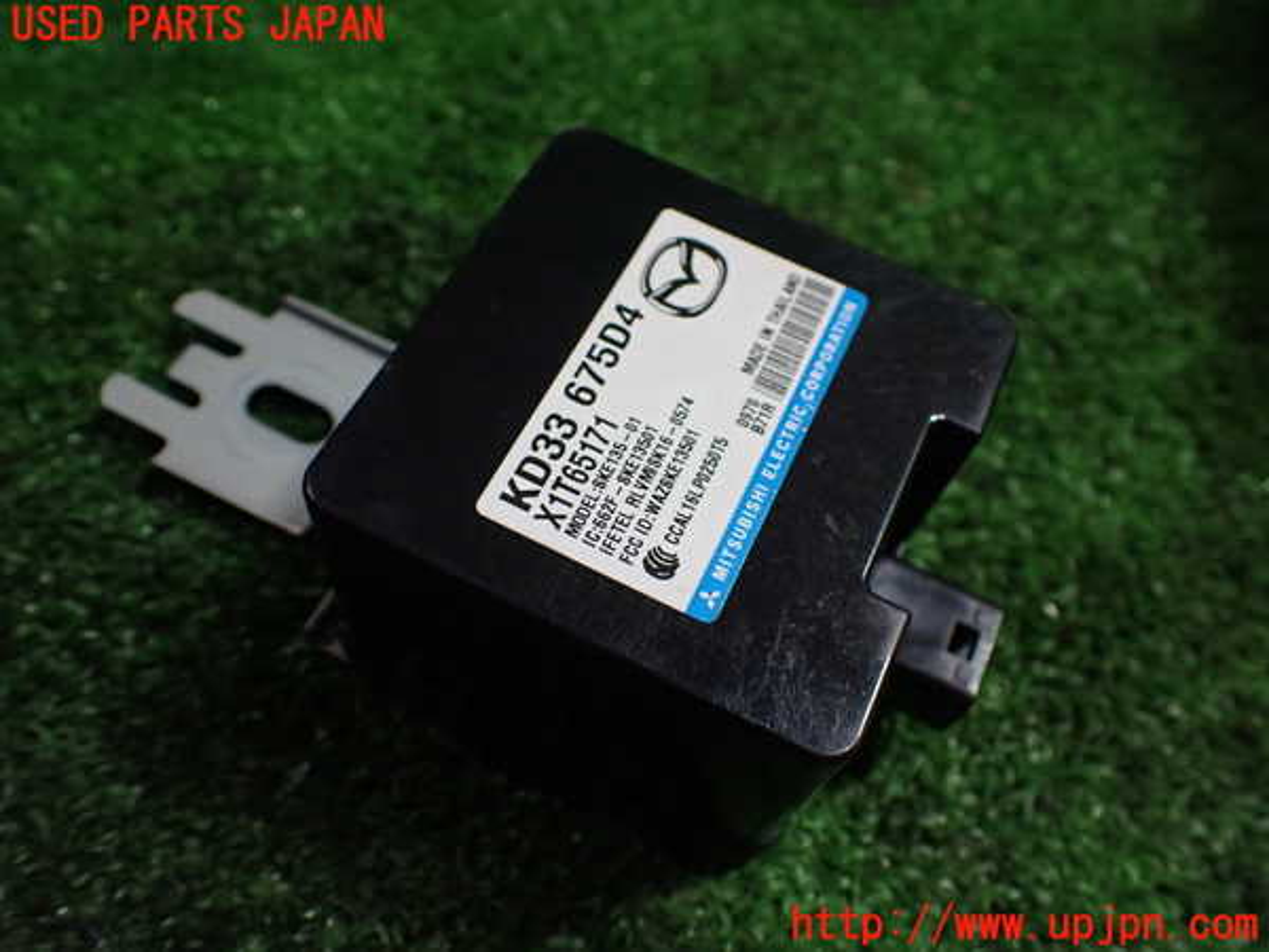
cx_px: 634
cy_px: 476
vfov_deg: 46.8
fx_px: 1100
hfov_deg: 60.0
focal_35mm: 30
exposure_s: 1/125
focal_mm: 5.4
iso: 500
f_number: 2.3
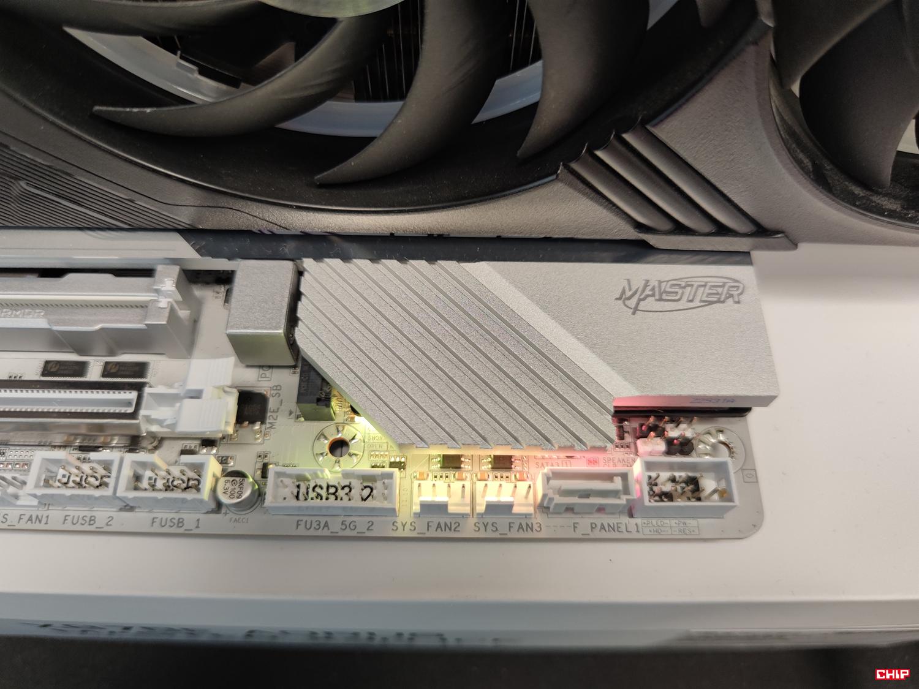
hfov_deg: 69.4
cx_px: 460
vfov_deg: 54.9
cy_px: 344
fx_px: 664
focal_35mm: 25
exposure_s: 1/72
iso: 207
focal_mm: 6.78
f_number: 1.85
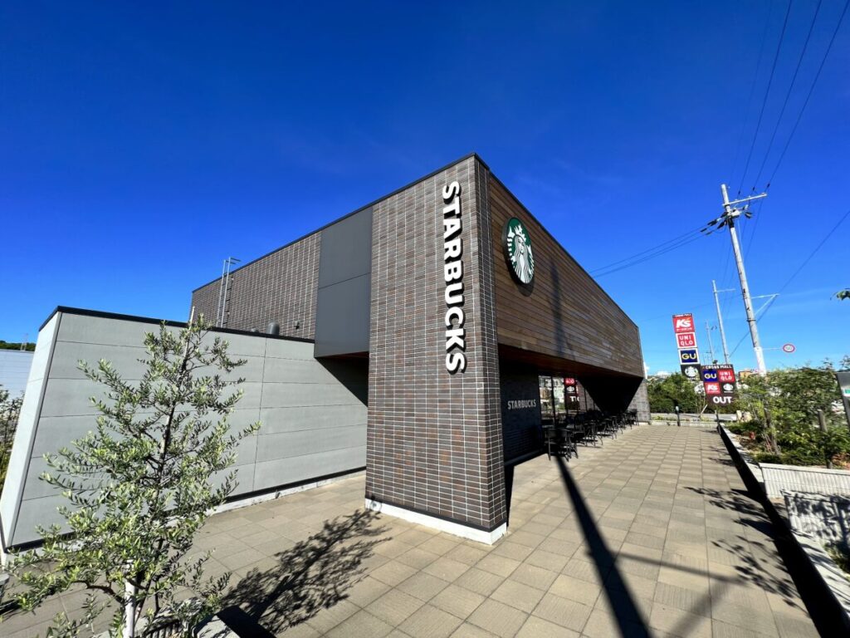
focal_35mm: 13
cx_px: 425
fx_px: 319
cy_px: 319
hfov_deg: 106.2
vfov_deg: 89.9
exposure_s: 1/1096
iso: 32
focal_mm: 1.57
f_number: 1.8
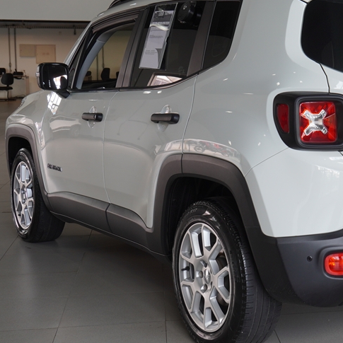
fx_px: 785
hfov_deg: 24.2
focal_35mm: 70
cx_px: 288
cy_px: 145
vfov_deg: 24.6
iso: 125
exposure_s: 1/60
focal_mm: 26
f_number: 4
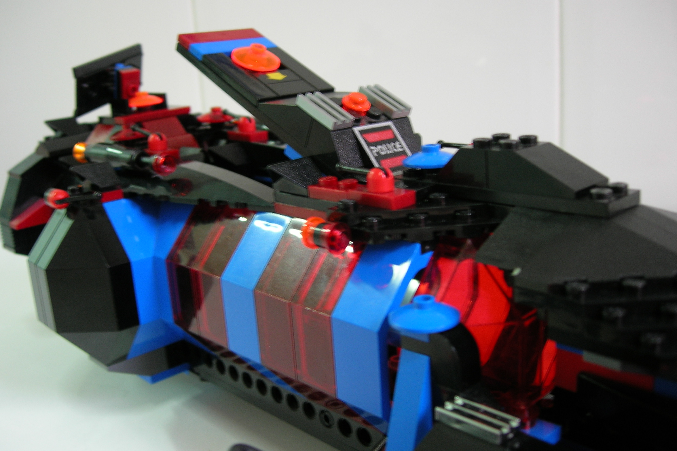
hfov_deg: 48.5
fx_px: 752
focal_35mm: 40
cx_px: 336
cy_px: 232
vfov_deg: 33.4
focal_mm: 7.8
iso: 64
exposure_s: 1/8.1
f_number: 2.8
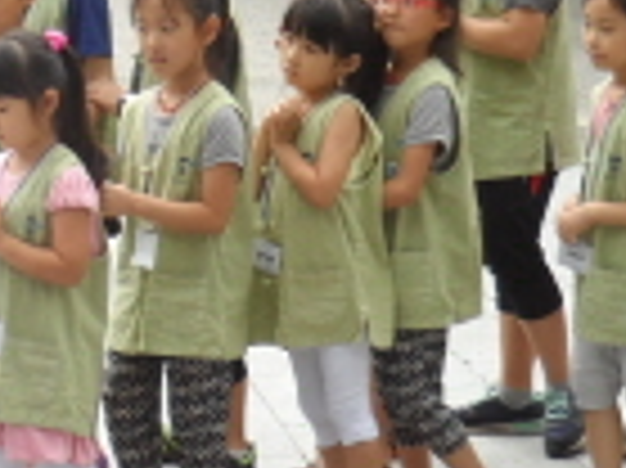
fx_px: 2367
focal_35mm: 131
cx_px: 288
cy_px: -88
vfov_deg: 11.1
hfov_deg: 15.1
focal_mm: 4.9
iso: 80
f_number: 3.3
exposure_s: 1/90
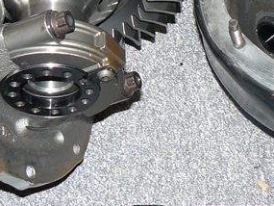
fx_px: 736
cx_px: 188
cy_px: -24
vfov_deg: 15.5
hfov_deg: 21.0
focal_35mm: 93
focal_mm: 6
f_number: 2.8
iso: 100
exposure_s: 1/30
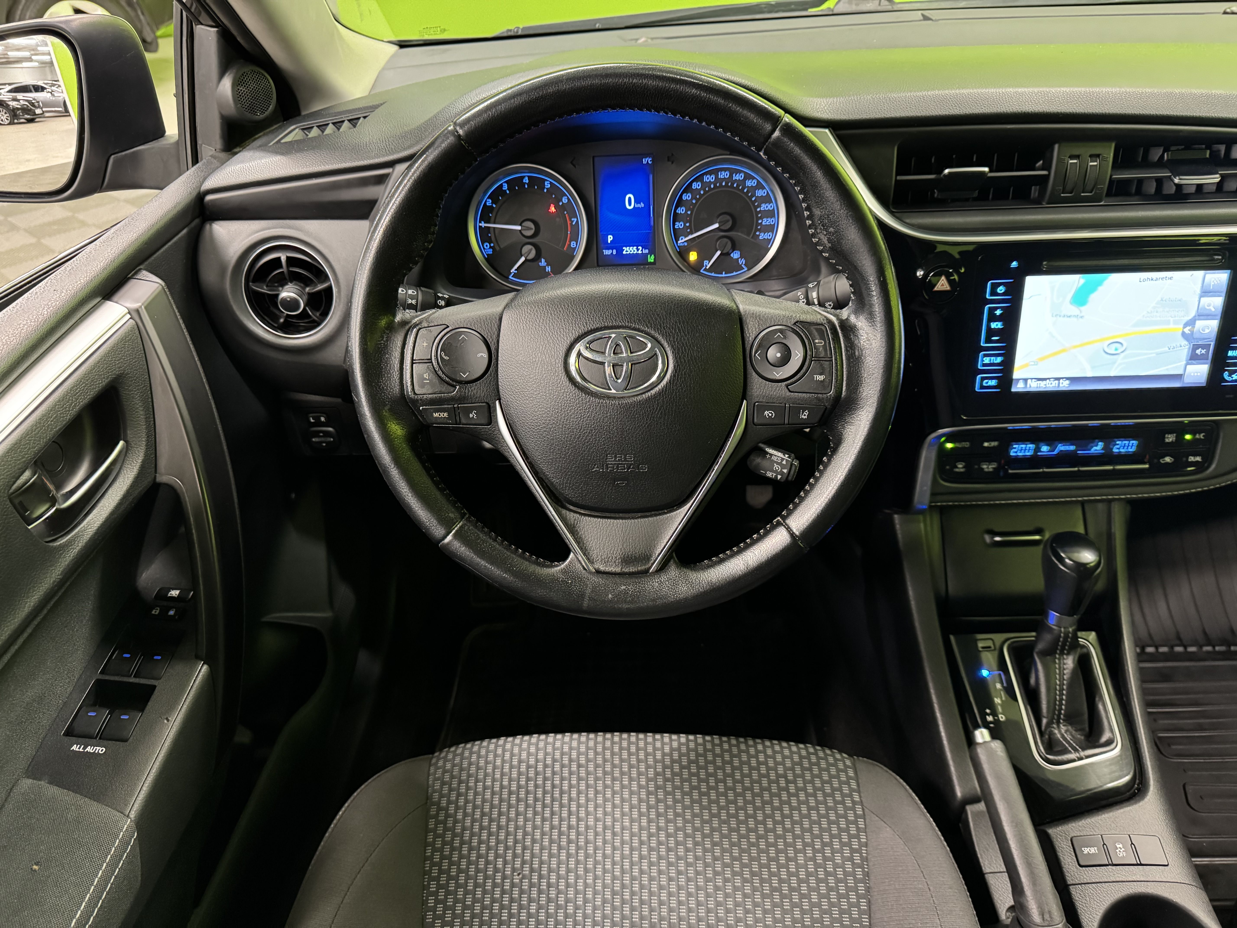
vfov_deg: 56.8
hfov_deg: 71.6
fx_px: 858
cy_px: 464
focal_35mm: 24
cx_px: 618
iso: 1000
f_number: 1.78
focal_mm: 6.76
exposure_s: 1/33
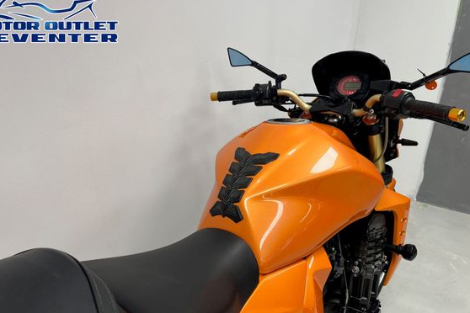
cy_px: 178
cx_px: 232
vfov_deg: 42.2
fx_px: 405
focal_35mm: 31
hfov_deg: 60.3
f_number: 1.6
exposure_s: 1/100
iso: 64
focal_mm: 5.1
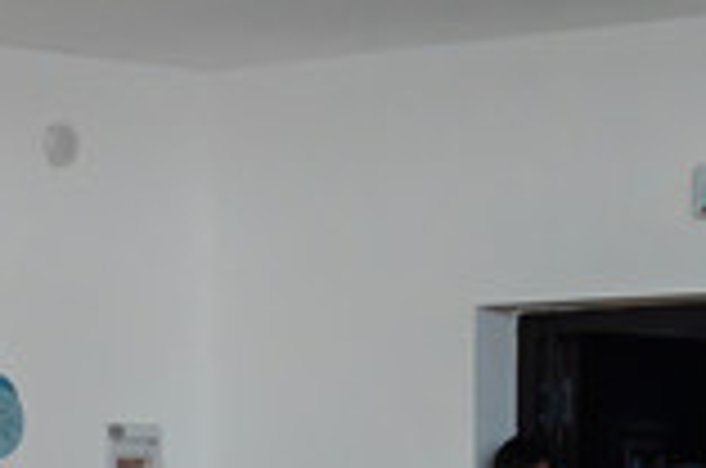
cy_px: 790
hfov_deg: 9.8
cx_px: -216
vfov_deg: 6.5
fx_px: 4032
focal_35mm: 206
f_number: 1.9
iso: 500
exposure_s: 1/50
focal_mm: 6.12
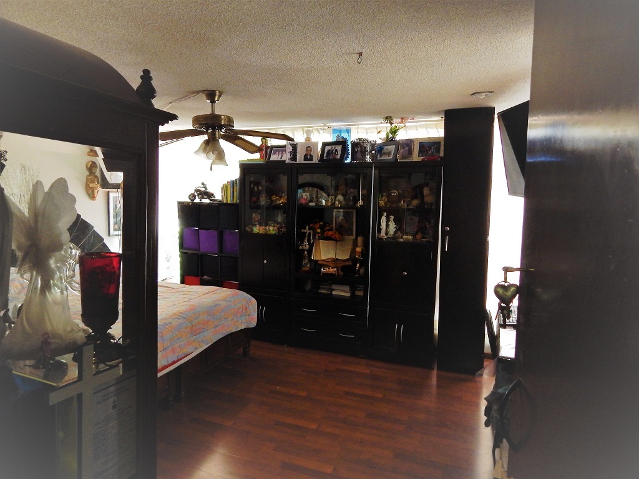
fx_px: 425
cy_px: 240
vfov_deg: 58.9
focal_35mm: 23
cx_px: 320
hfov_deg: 73.9
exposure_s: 1/25
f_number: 3
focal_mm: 4
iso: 400
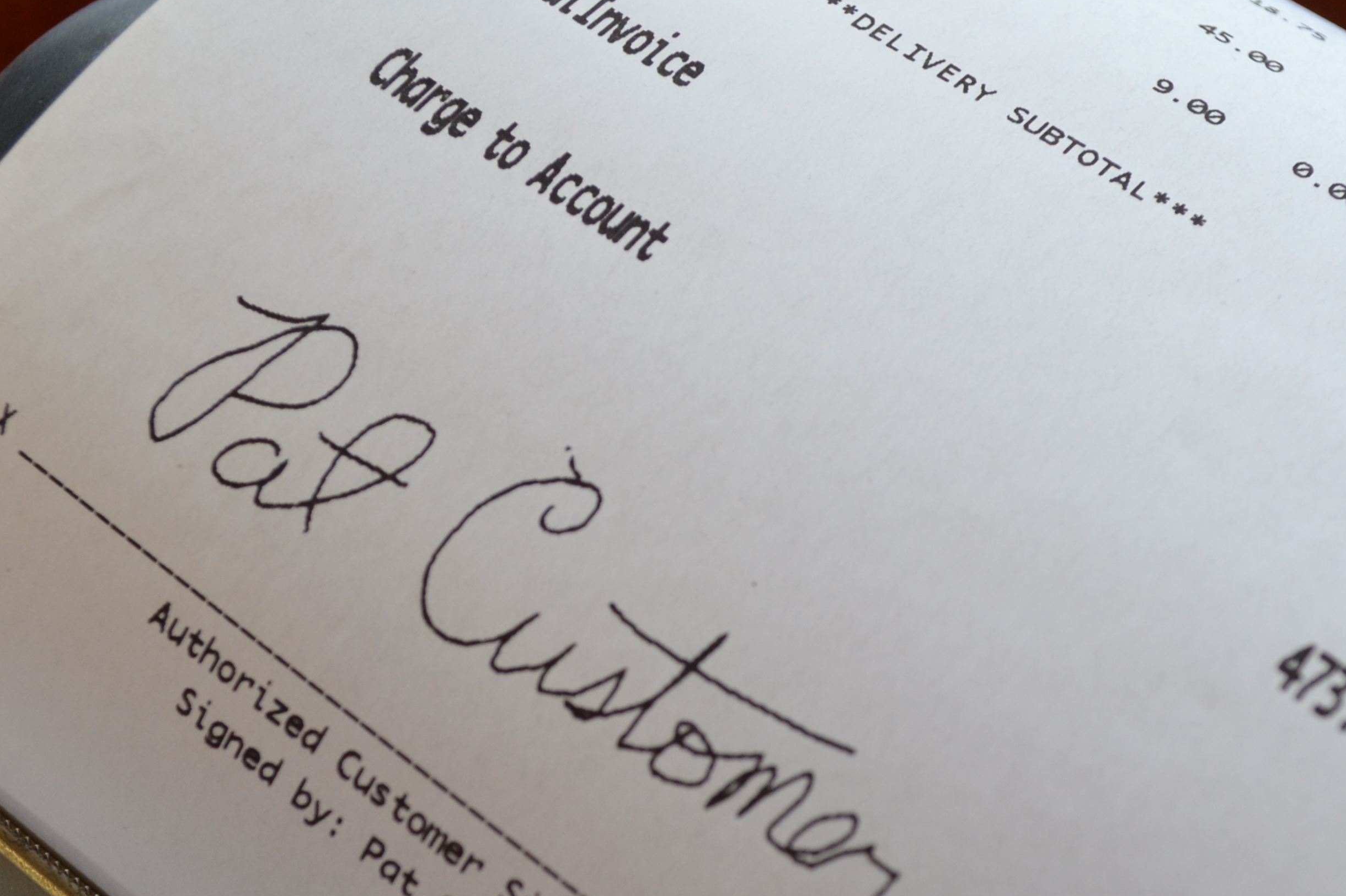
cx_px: 714
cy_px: 593
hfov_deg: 38.9
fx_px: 1906
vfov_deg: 26.3
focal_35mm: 51
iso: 400
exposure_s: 1/125
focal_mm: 18
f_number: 5.6
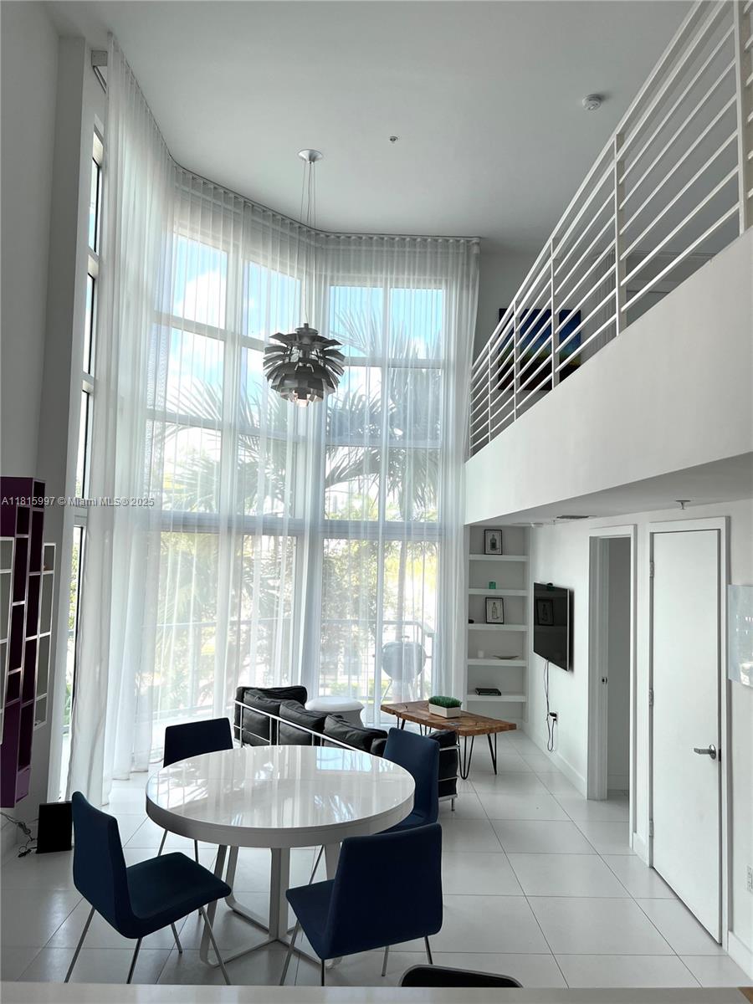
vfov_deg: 67.3
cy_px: 502
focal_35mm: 26
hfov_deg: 53.1
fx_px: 754
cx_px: 376
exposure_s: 1/718
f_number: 1.5
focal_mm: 5.7
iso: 50
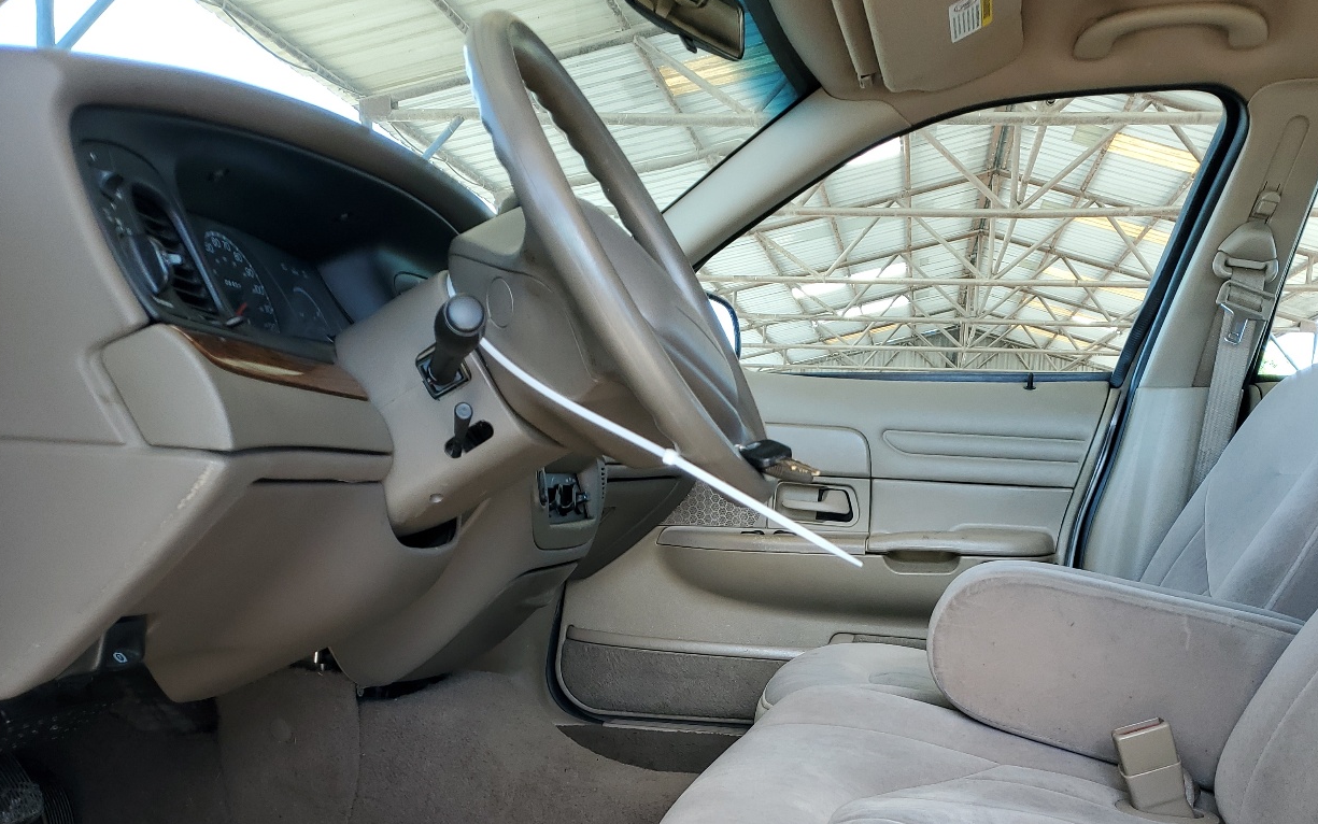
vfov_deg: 34.5
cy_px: 637
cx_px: 711
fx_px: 1293
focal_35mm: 36
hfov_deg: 53.9
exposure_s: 1/152
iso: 50
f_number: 1.5
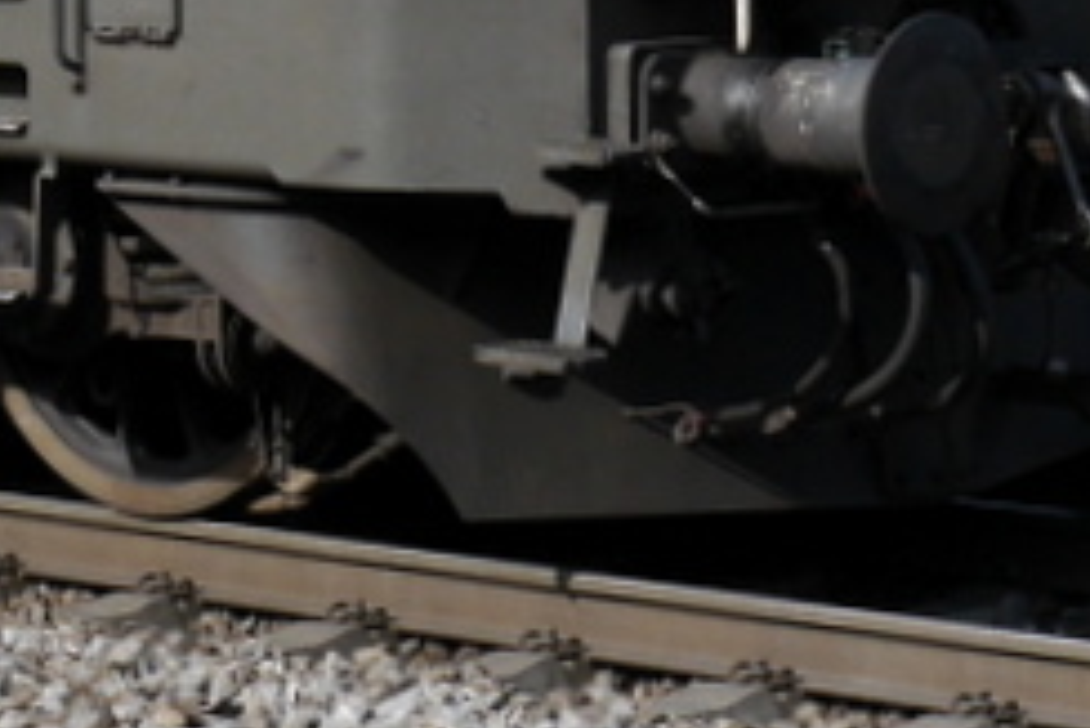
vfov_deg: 5.8
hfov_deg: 8.7
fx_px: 7089
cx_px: -335
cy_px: -391
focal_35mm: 234
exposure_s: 1/250
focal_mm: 25
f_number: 8
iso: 160
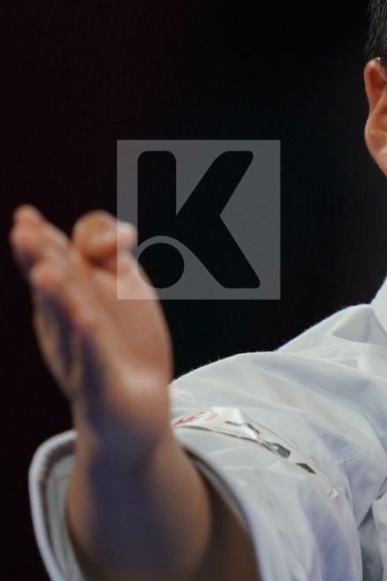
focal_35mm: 1628
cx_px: 496
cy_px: 220
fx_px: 26249
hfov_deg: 0.8
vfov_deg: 1.3
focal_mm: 400
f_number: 2.8
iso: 500
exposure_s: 1/500
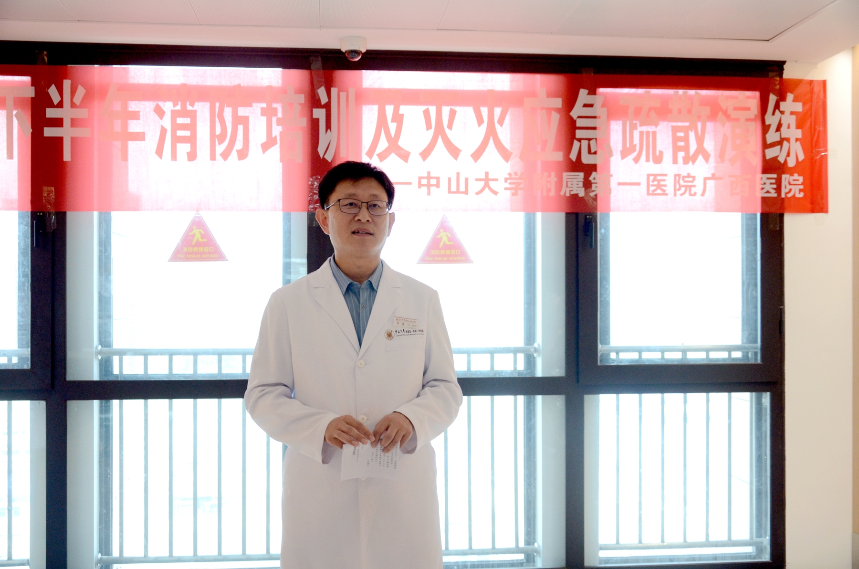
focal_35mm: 39
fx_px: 929
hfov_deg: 49.6
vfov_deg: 34.1
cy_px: 284
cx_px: 430
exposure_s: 1/125
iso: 1250
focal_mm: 26
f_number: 4
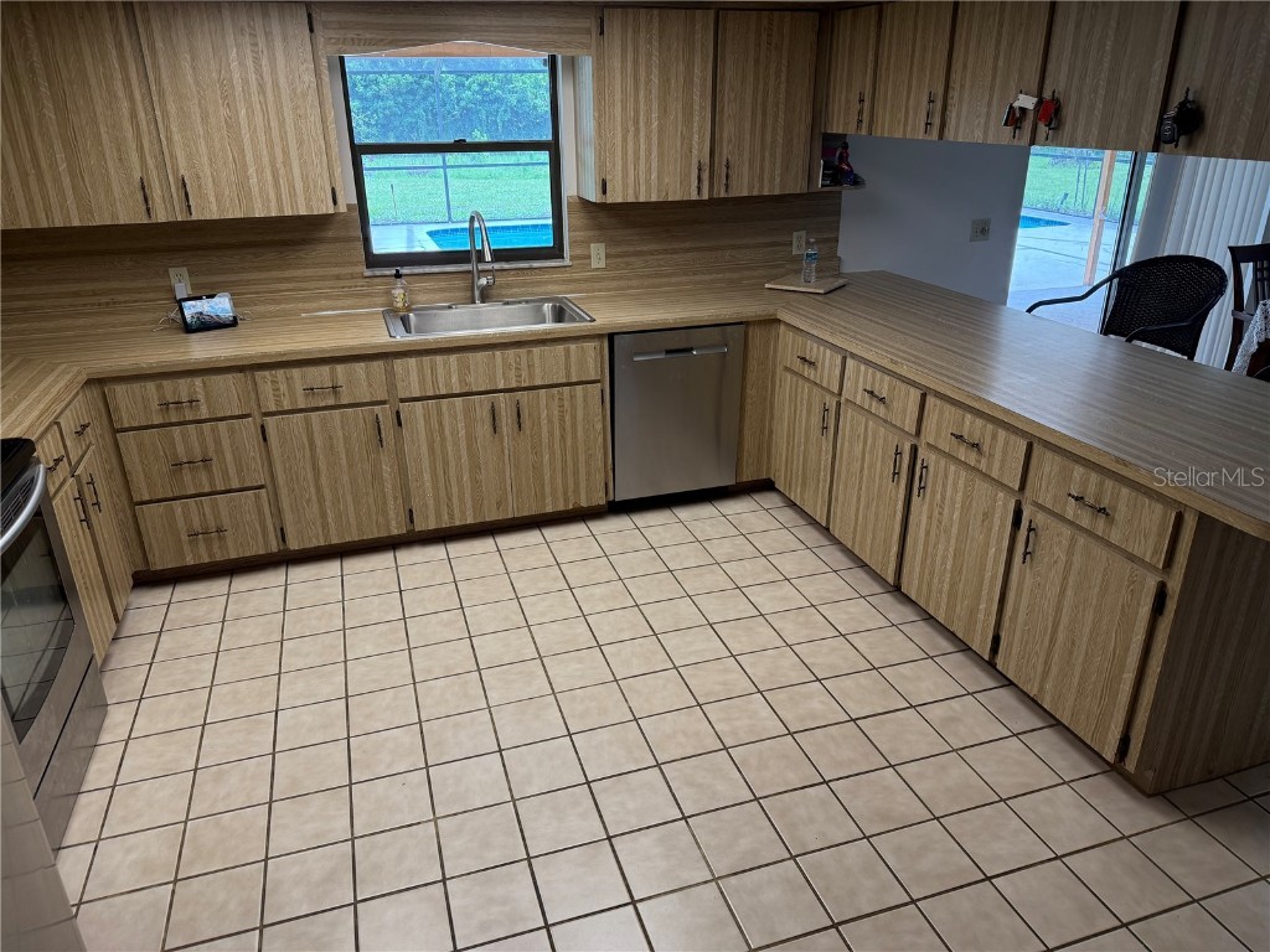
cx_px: 635
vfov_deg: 56.8
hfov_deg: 71.6
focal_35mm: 24
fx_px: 881
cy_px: 476
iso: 160
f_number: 1.78
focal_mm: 6.76
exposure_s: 1/228
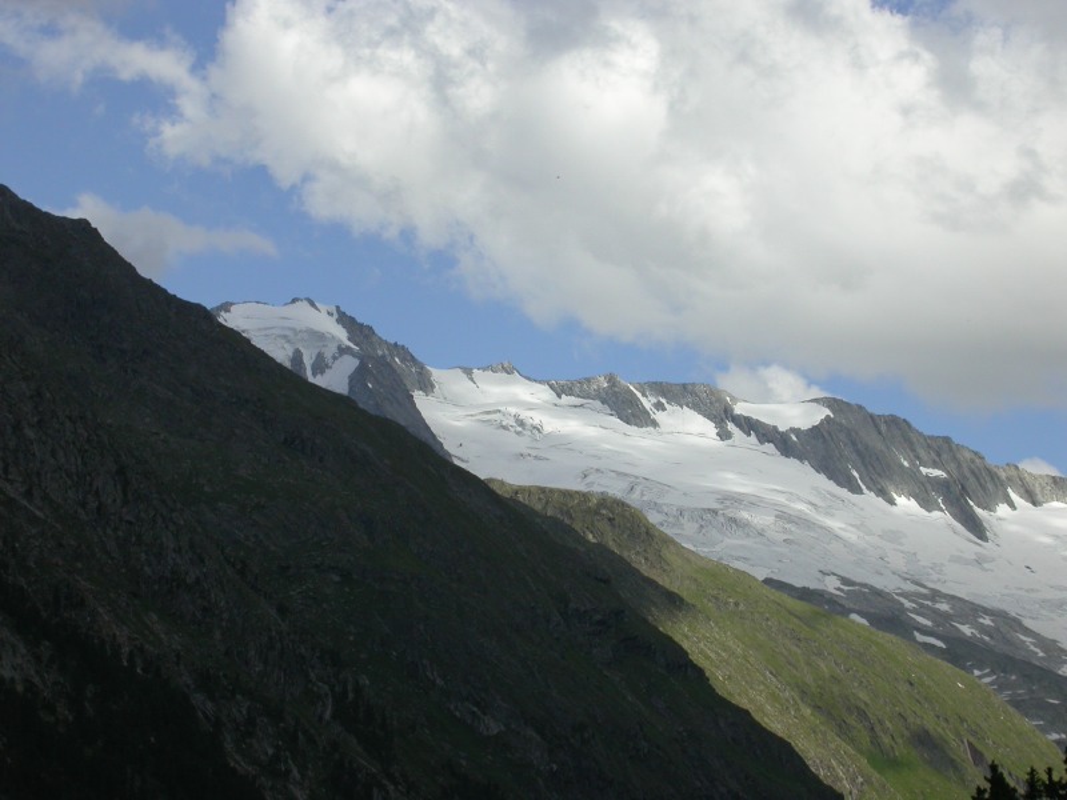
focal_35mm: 134
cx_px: 534
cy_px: 400
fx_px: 4130
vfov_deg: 11.1
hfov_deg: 14.7
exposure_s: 1/418
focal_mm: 27.7
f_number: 6.7
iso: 100
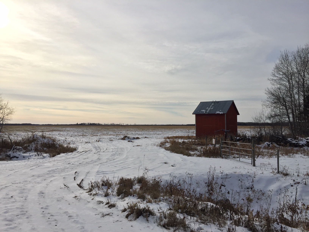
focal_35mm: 29
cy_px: 116
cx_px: 154
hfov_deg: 61.7
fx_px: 259
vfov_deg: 48.2
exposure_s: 1/4950
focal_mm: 4.15
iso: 32
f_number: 2.2
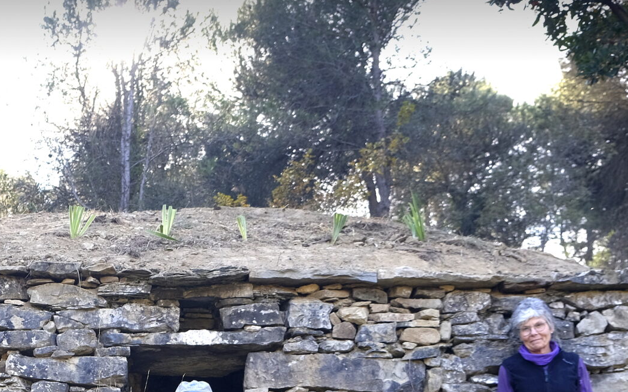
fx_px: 1147
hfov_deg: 29.2
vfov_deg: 18.4
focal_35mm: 67
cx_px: 49
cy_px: 473
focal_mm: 18
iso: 160
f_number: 3.6
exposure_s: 1/110
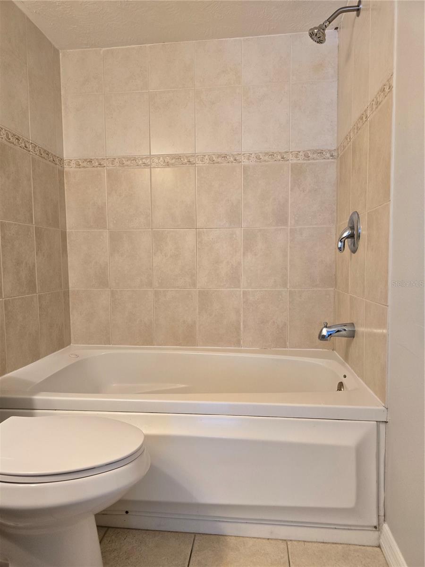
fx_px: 377
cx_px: 212
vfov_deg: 73.9
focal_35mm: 23
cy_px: 284
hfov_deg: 58.9
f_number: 1.7
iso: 200
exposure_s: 1/120
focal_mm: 6.3
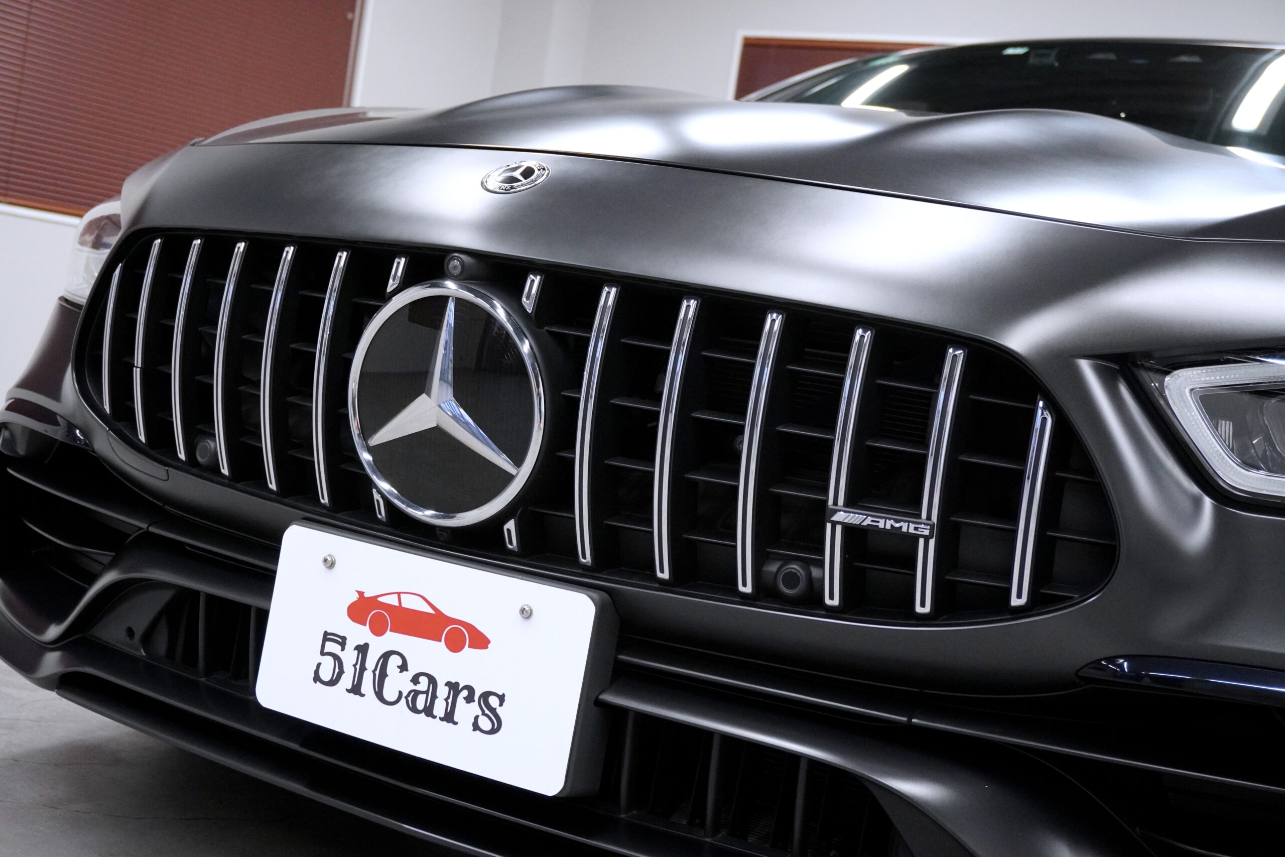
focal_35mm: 45
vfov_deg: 29.9
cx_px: 642
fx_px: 1606
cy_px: 428
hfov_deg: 43.6
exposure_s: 1/160
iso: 3200
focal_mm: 30
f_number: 5
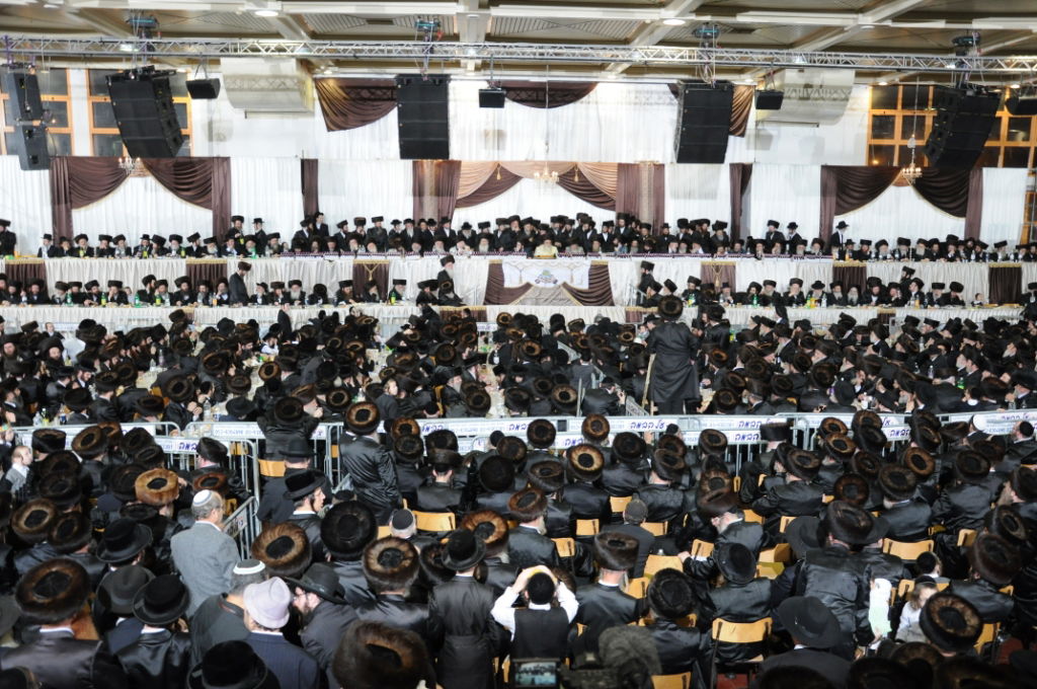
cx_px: 518
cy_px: 344
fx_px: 949
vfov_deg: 39.9
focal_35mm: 33
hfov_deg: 57.3
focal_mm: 22
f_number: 5
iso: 1000
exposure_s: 1/160
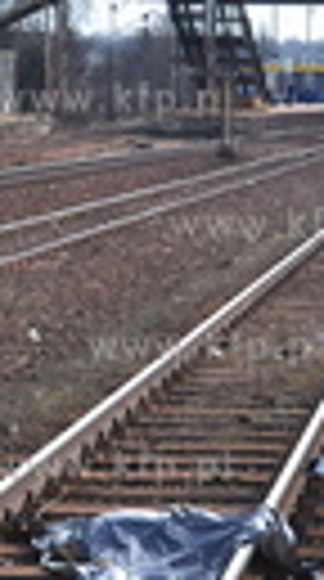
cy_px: 283
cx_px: 446
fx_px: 2397
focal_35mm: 156
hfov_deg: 7.6
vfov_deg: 13.8
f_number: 9
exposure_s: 1/320
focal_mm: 32
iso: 200
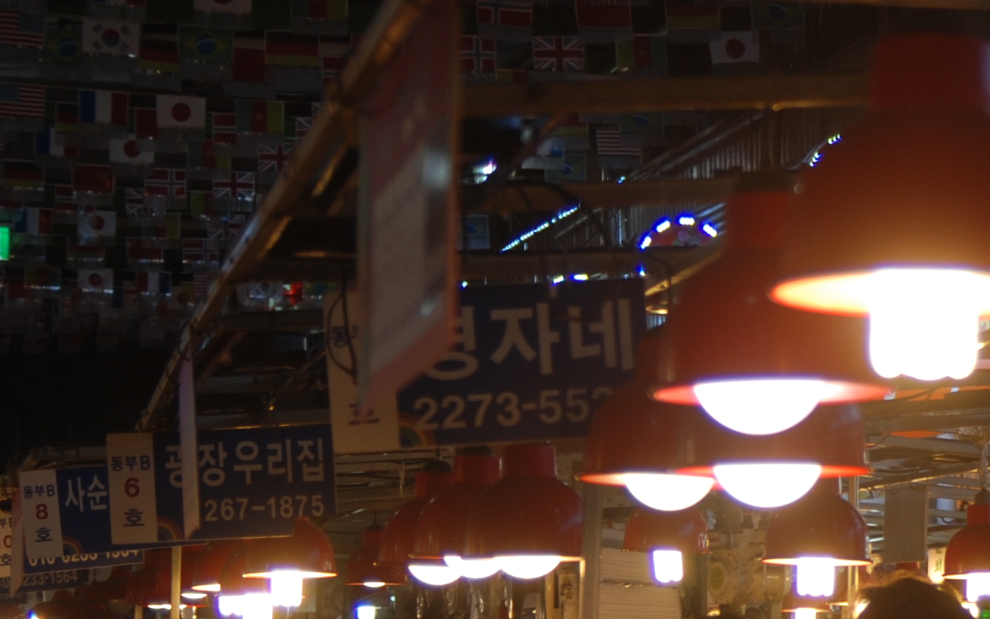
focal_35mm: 135
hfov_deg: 15.1
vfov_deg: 9.6
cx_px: 1075
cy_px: 549
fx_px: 3655
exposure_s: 1/125
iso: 100
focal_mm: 31
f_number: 2.8
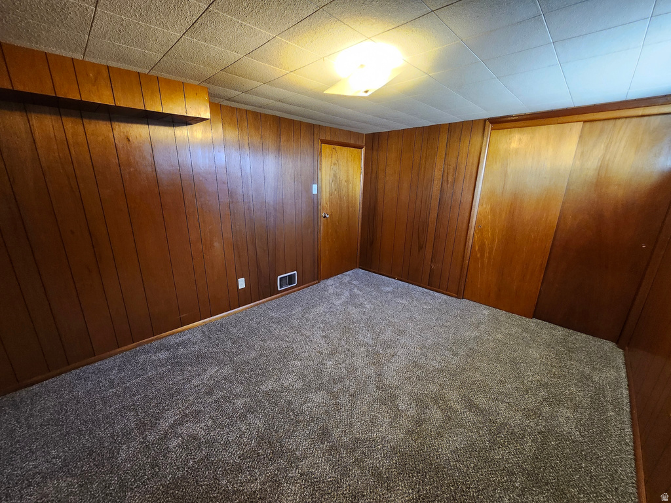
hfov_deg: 106.2
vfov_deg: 89.9
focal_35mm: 13
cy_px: 252
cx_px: 336
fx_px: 252
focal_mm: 1.74
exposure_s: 1/30
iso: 500
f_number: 2.2
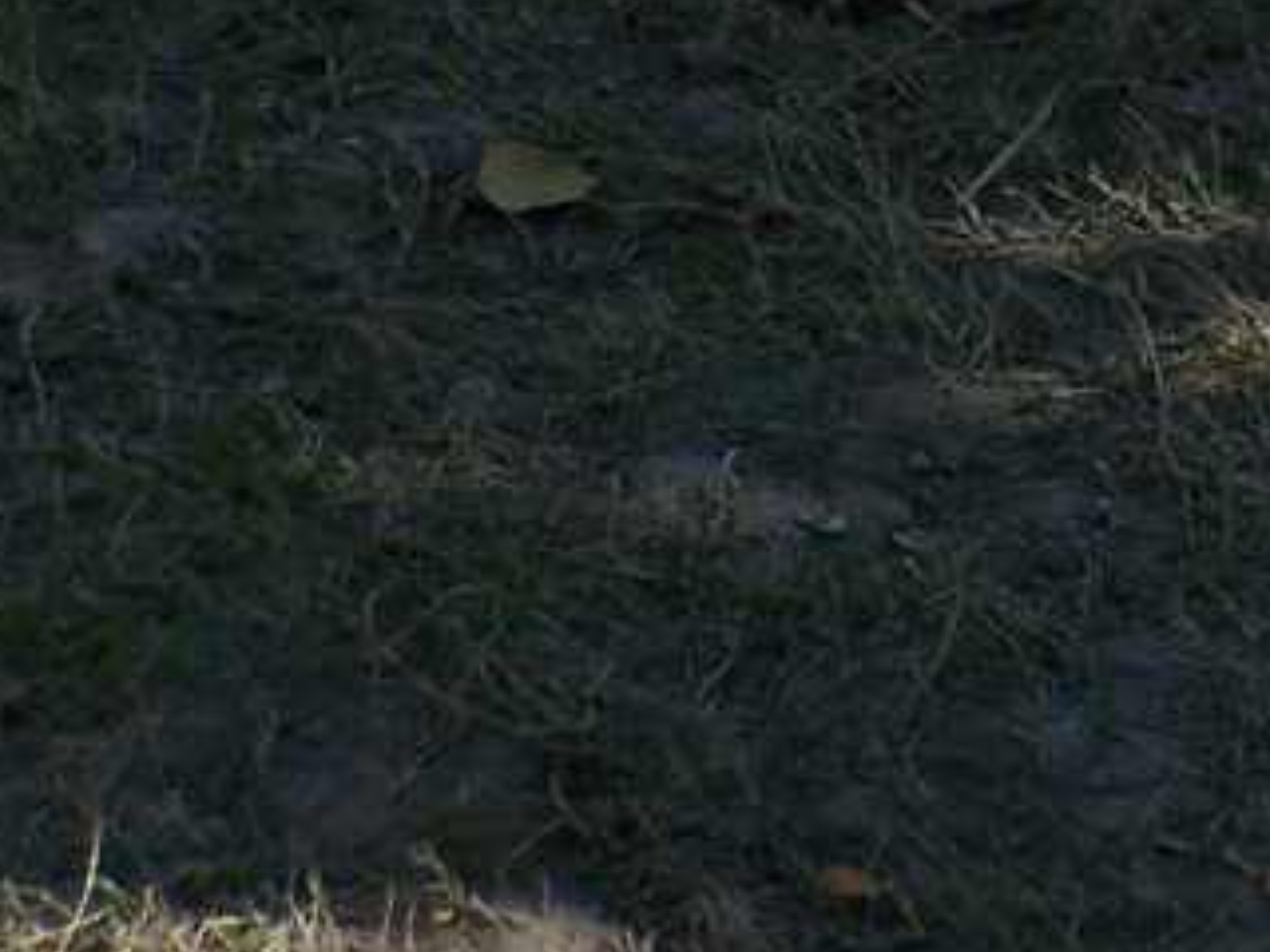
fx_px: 20399
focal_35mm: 556
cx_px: 2385
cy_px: -906
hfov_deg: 3.5
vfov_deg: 2.7
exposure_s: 1/640
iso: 80
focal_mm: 23.1
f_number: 3.2
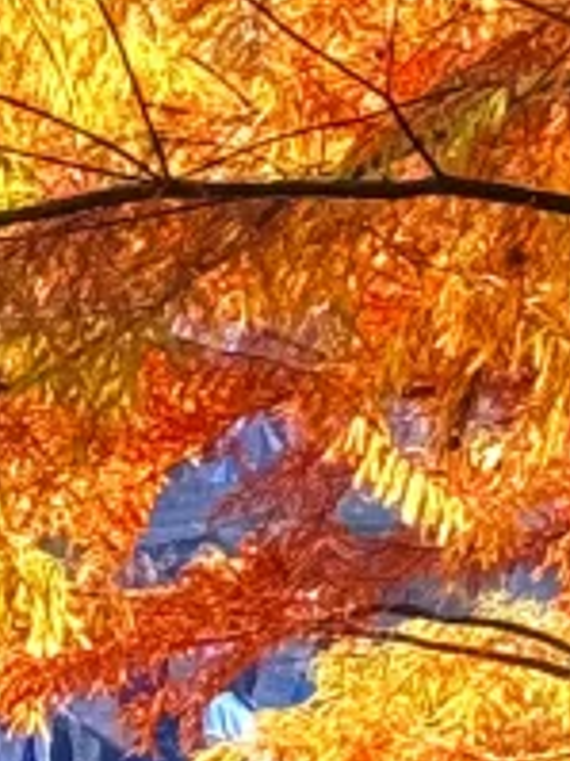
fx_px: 7627
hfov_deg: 4.1
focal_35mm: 347
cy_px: 467
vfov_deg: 5.7
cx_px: 1679
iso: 80
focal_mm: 6.76
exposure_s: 1/287
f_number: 1.78
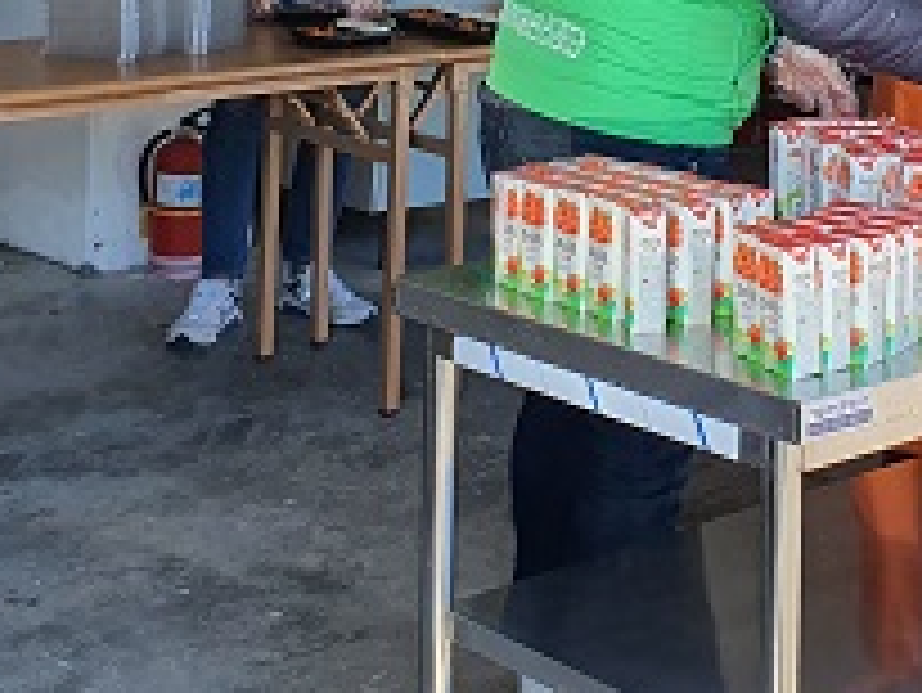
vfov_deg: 17.5
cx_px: 589
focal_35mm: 81
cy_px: -117
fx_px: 2159
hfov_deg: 24.0
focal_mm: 4.32
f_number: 2.4
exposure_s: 1/244
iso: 50
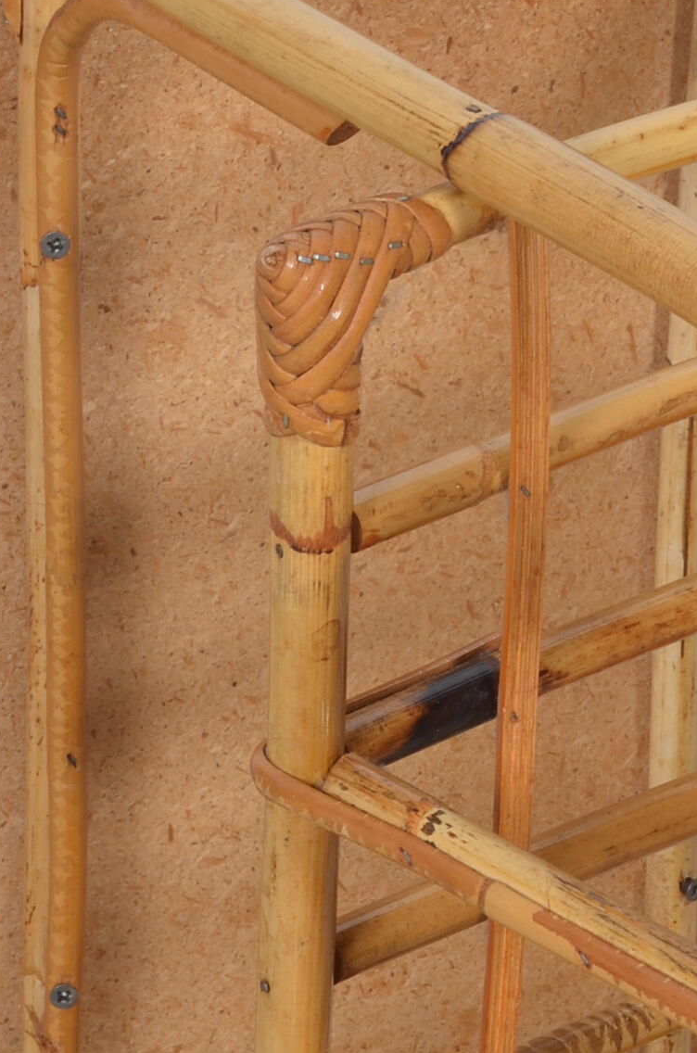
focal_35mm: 244
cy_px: 1099
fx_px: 7120
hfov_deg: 5.6
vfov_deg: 8.4
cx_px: 766
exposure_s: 1/125
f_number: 11
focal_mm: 50
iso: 100
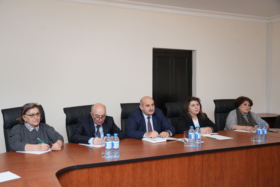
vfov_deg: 36.9
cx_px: 140
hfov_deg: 53.1
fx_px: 280
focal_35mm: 36
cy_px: 94
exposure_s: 1/200
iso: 640
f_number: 4
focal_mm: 36
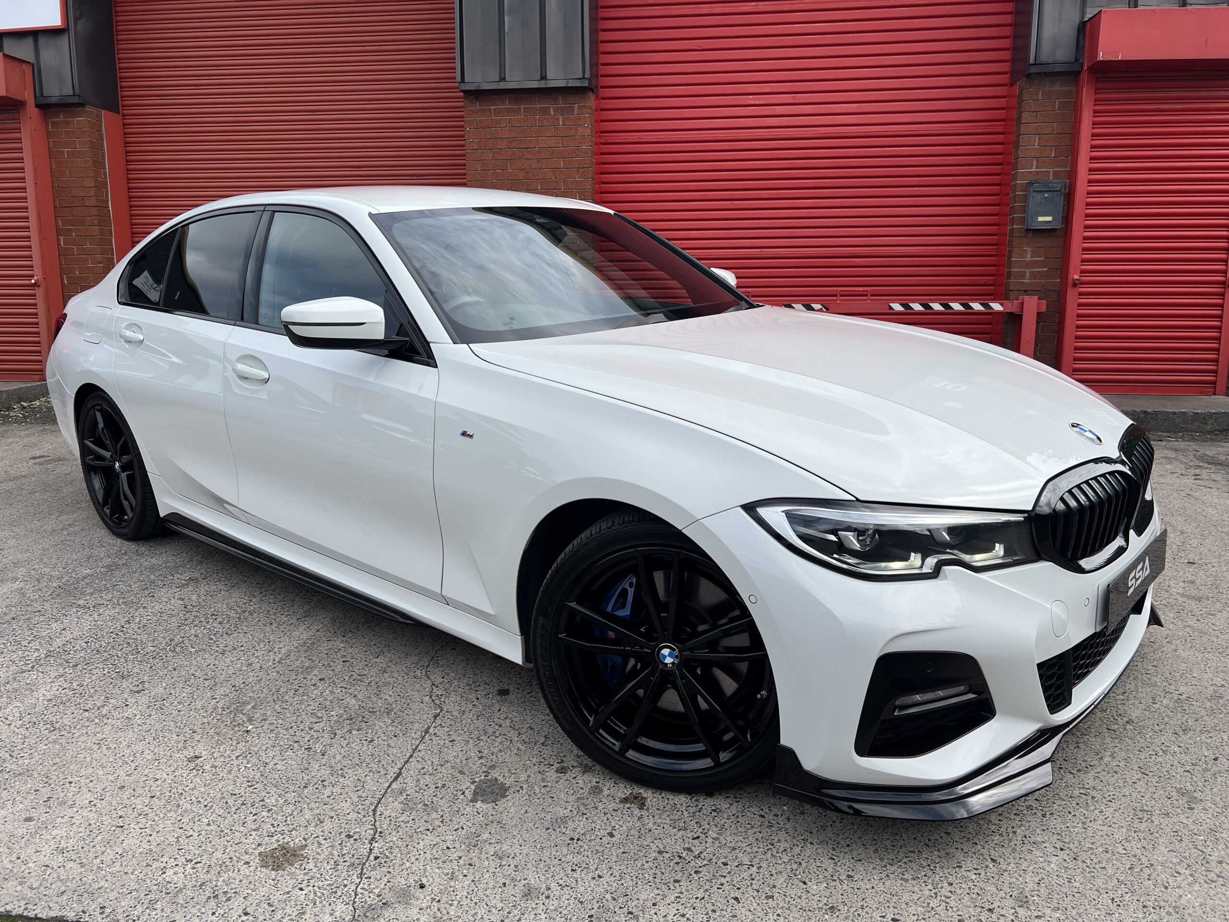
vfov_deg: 53.1
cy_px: 461
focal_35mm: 26
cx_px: 614
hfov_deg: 67.3
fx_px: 923
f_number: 1.5
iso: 50
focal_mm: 5.7
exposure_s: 1/2994
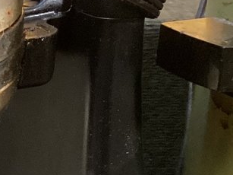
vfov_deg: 9.6
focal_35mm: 153
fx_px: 1029
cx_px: -278
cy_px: 165
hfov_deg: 11.3
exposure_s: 1/40
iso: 250
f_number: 2.4
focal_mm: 3.3
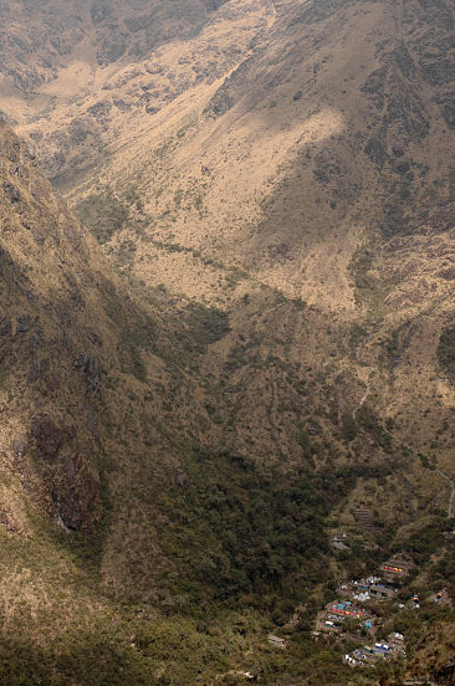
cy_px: 281
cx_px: 176
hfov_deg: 20.3
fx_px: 1268
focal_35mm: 67
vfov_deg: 30.2
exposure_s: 1/320
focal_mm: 35
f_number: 9
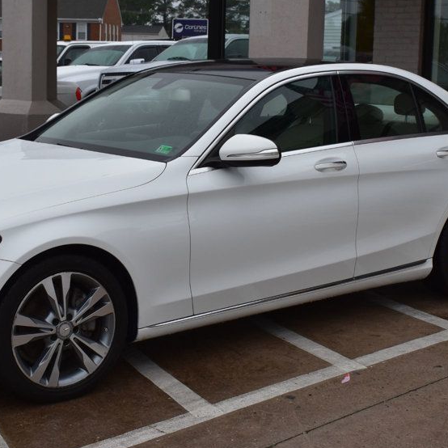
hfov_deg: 26.1
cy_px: 202
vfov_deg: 26.1
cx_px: 211
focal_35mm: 66
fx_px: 966
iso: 400
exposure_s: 1/200
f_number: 10
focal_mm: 28
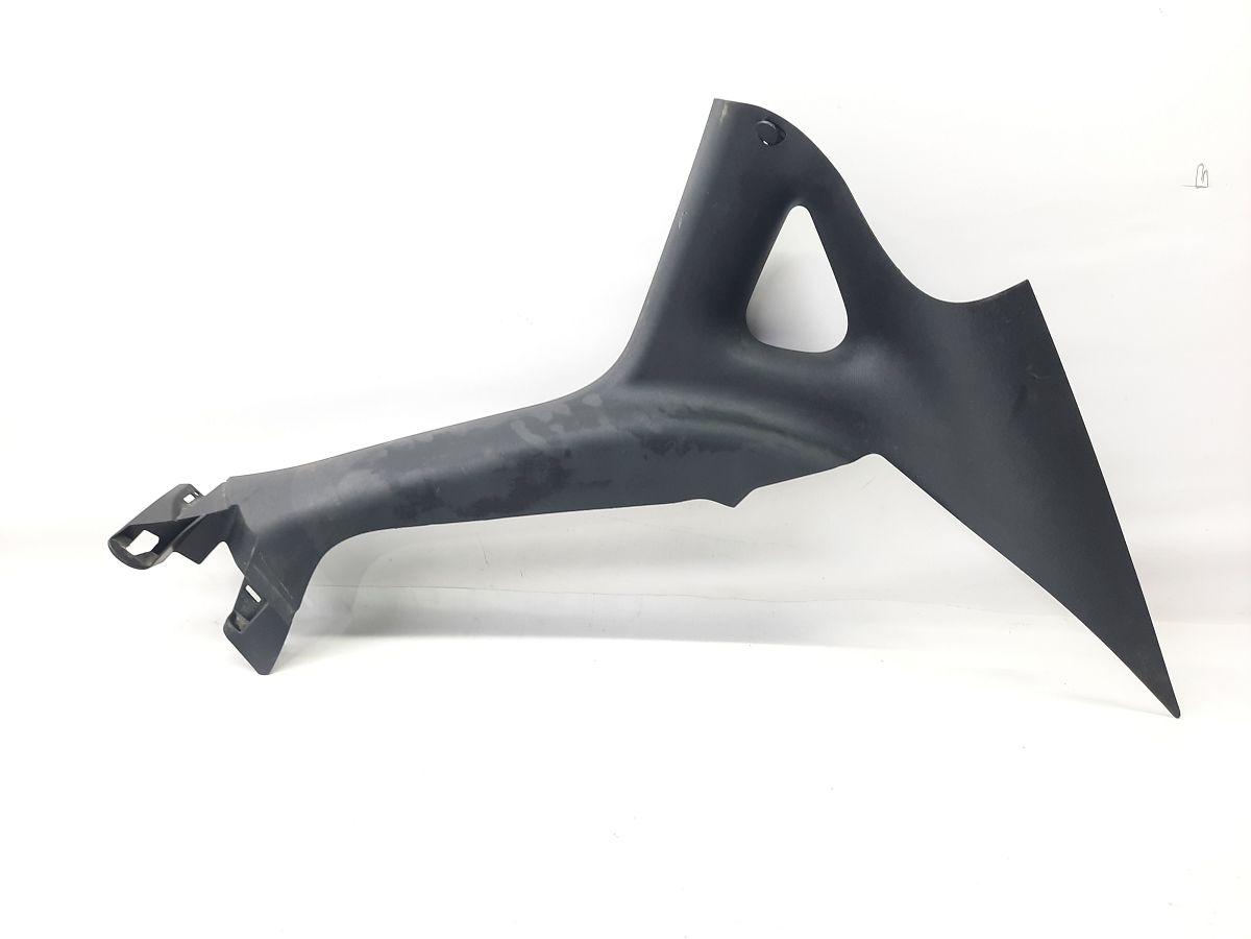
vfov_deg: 54.9
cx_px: 626
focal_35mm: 25
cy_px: 470
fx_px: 903
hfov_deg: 69.4
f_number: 2
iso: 100
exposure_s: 1/50
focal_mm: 4.6
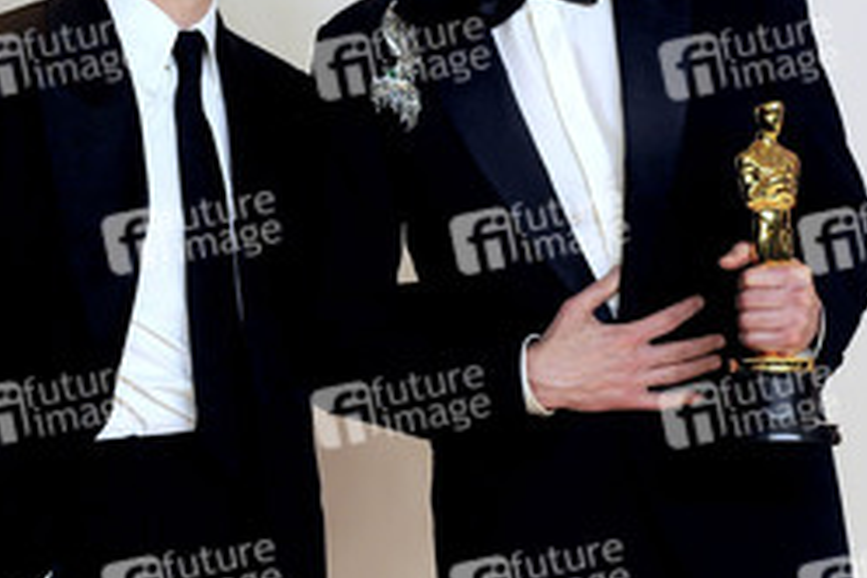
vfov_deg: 6.1
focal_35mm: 226
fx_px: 5442
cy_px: 146
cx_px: 446
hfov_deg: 9.1
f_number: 6.3
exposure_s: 1/160
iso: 2000
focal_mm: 125
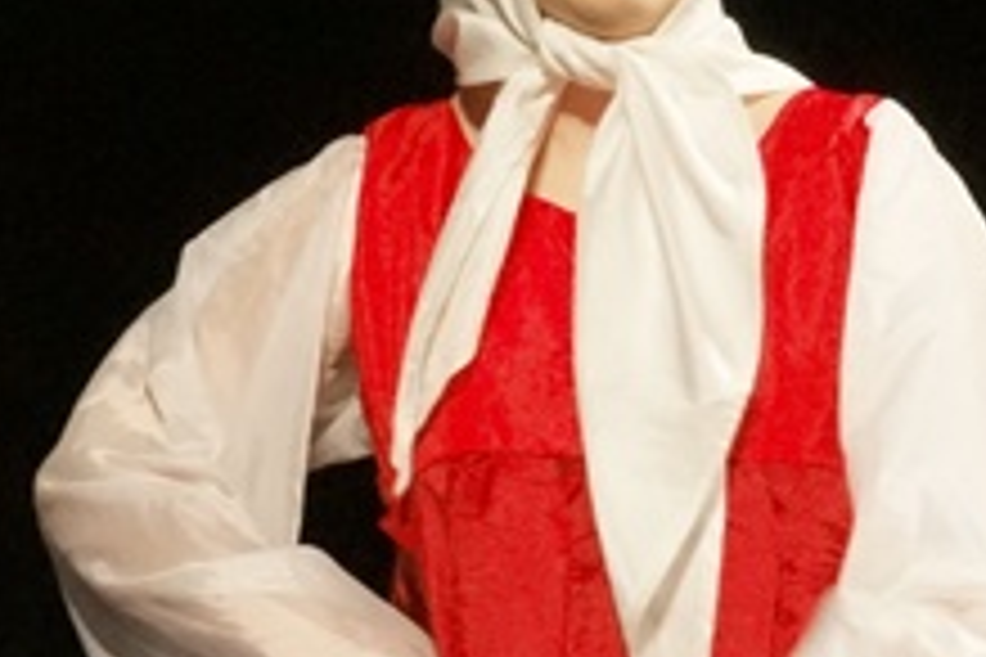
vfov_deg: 2.5
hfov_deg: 3.8
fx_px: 15008
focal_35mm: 548
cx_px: 522
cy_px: 790
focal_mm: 80
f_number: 10
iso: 6400
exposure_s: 1/100
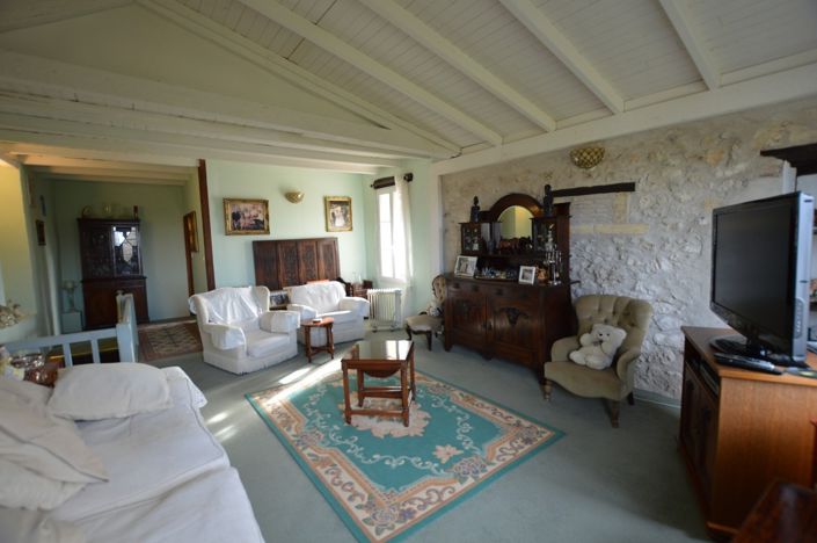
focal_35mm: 15
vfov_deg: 77.2
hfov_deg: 100.5
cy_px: 272
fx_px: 340
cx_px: 408
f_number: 3.5
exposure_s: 1/60
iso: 400
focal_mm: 10
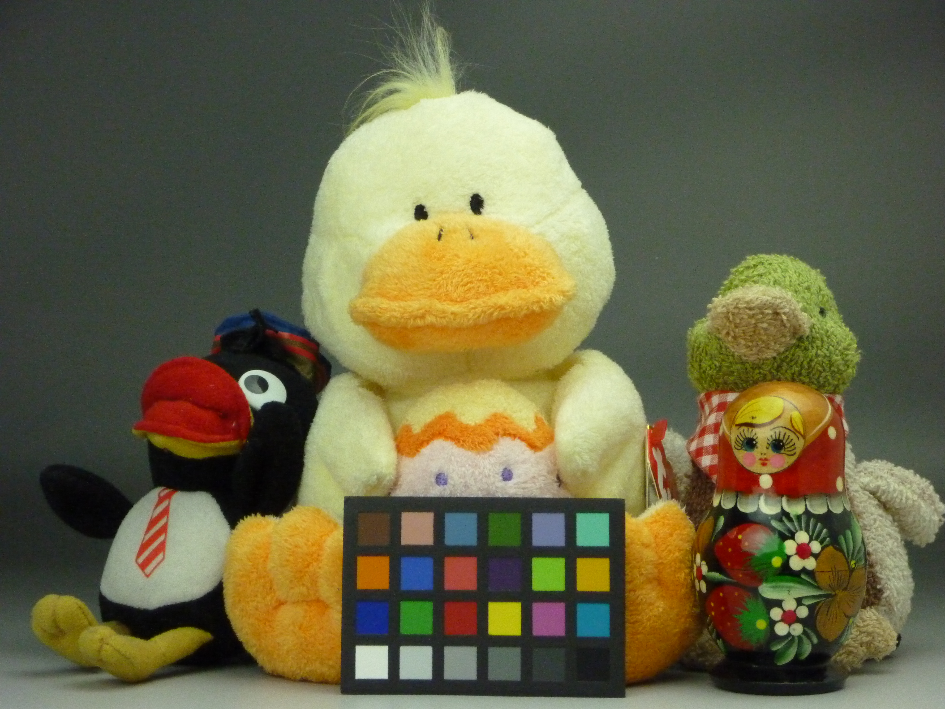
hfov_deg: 24.4
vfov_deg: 18.4
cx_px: 472
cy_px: 354
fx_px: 2184
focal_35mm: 80
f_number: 5.6
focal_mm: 14.3
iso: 800
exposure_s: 1/320
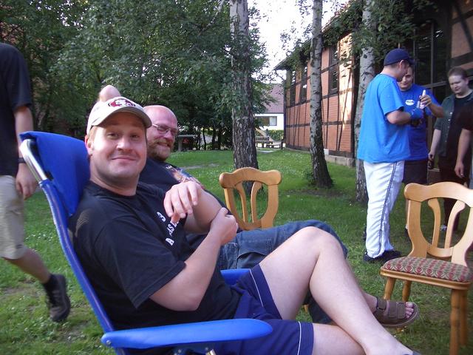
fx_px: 478
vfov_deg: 40.7
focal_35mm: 35
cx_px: 236
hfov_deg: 52.6
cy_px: 178
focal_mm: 5.8
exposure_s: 1/80
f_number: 2.6
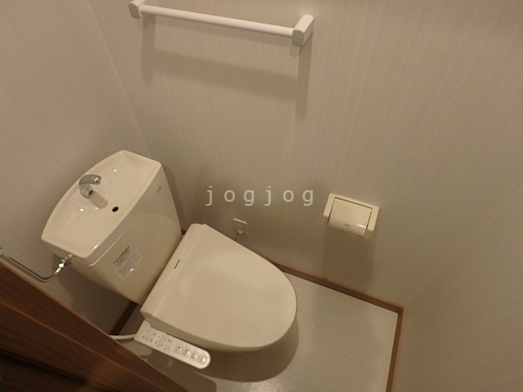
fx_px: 317
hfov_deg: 79.0
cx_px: 262
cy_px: 196
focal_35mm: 21
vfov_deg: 63.4
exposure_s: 1/30
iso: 320
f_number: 3.5
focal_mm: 3.7
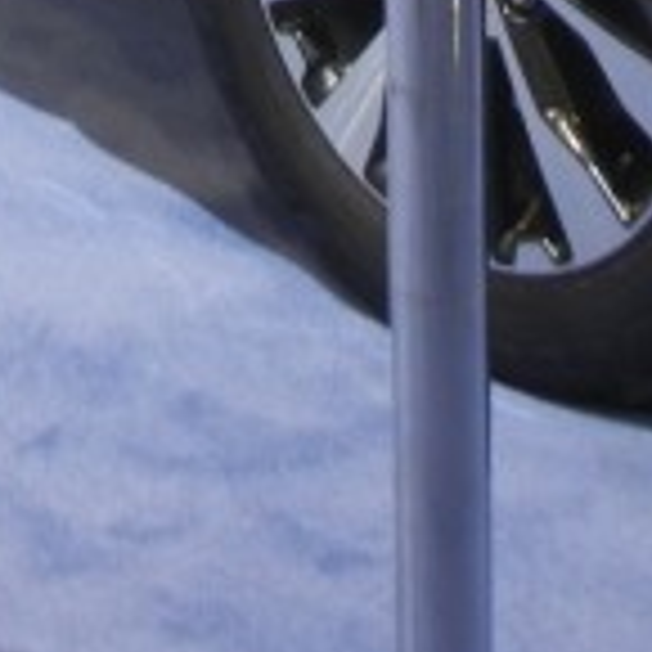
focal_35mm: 187
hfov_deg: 9.3
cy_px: -787
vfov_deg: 8.7
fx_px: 3985
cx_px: 441
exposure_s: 1/35.4
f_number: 3.5
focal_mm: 5.4
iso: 160
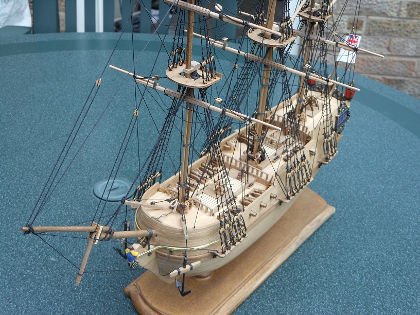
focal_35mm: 57
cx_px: 210
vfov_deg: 25.7
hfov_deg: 33.8
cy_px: 158
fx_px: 692
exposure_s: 1/200
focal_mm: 10.2
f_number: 4.1
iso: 80
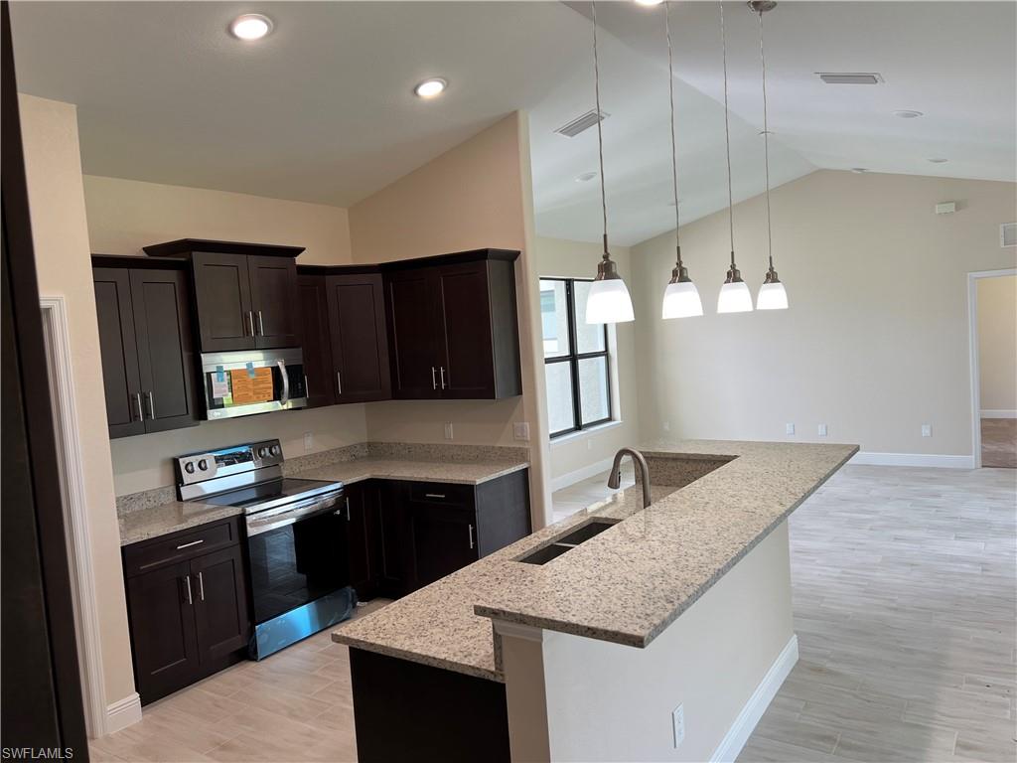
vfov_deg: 53.1
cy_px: 382
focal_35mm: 26
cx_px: 508
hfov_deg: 67.3
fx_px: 764
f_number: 1.5
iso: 40
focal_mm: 5.7
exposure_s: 1/120
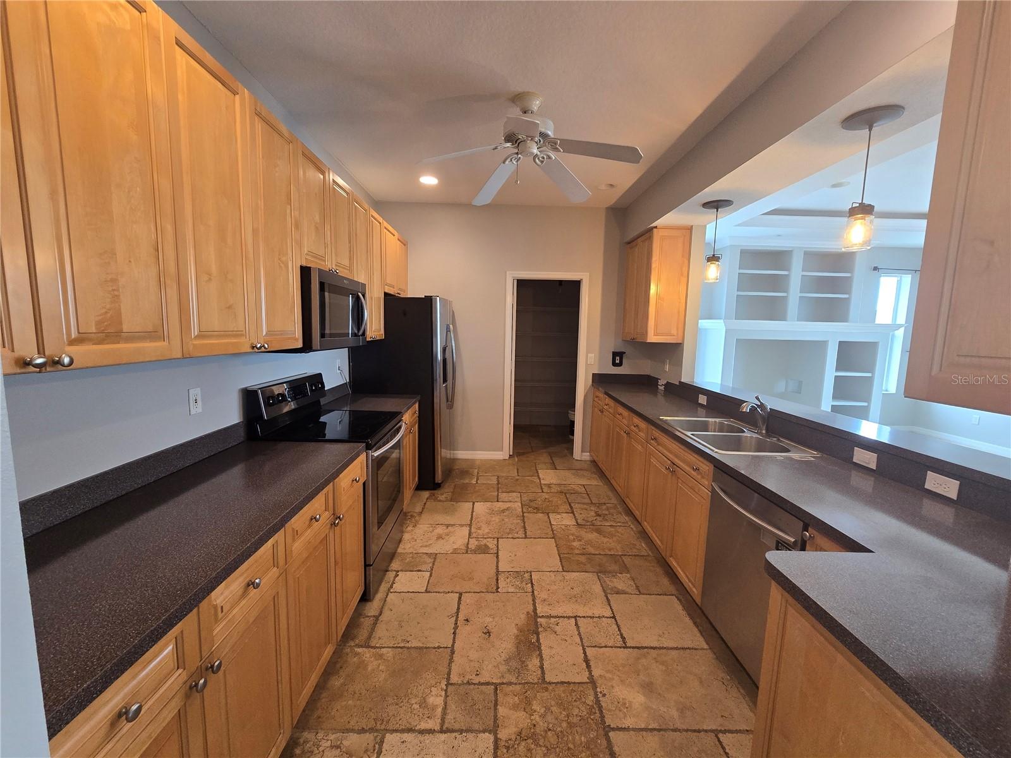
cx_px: 506
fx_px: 380
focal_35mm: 13
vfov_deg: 89.9
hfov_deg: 106.2
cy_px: 379
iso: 250
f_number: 2.2
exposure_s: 1/60
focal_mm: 2.2
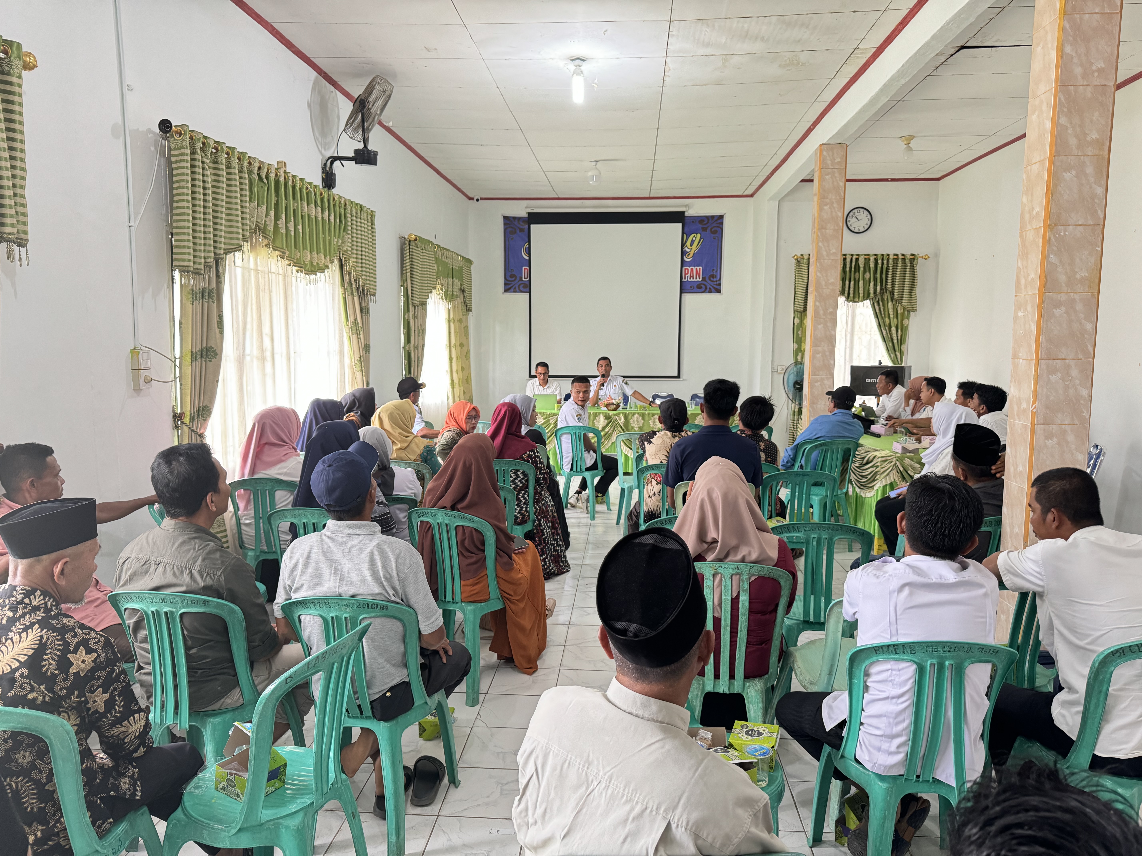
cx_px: 571
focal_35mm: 24
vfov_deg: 56.8
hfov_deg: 71.6
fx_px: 792
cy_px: 428
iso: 400
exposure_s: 1/50
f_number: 1.78
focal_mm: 6.76
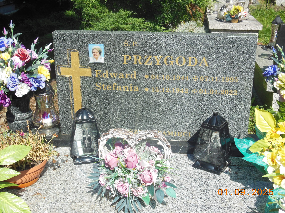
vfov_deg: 29.1
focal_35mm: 50
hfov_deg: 38.2
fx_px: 412
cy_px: 106
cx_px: 142
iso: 125
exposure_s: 1/1000
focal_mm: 8.9
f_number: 4
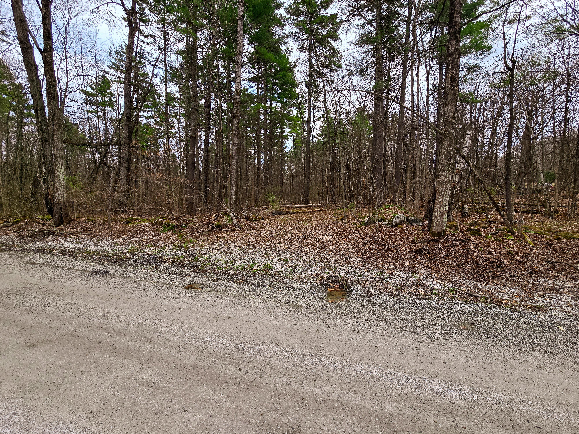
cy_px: 217
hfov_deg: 106.2
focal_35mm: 13
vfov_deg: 89.9
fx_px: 217
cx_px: 290
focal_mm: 2.2
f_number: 2.2
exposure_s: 1/1150
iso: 50
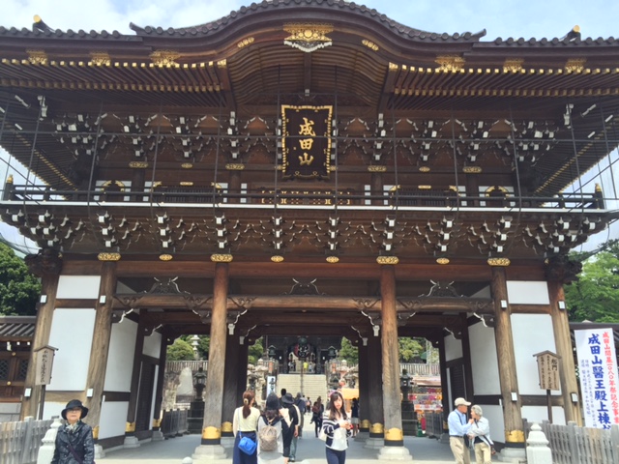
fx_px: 519
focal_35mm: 29
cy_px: 232
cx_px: 310
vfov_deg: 48.2
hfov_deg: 61.7
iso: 32
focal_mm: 4.15
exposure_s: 1/706
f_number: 2.2
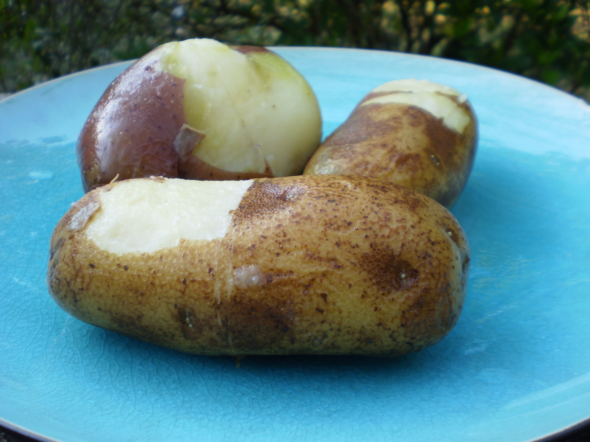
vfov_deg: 39.7
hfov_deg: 51.4
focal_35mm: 36
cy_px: 221
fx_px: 614
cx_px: 295
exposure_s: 1/100
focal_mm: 6.3
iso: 64
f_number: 3.1
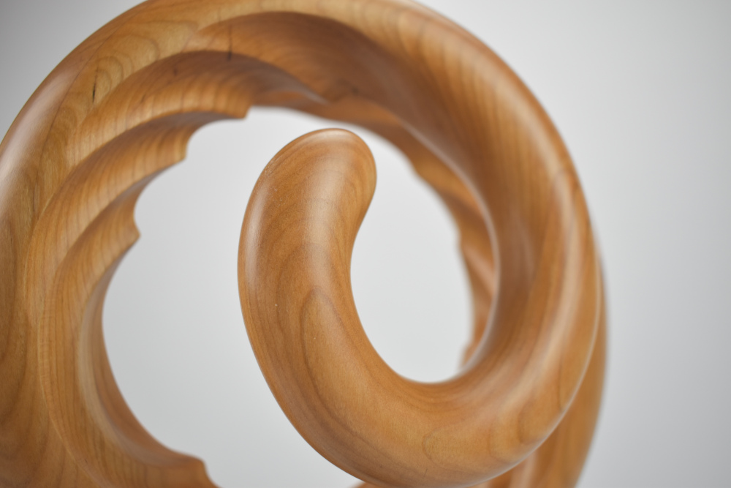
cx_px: 366
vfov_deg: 38.4
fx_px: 701
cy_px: 244
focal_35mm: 34
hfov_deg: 55.1
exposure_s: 1/125
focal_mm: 23
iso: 400
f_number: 3.8
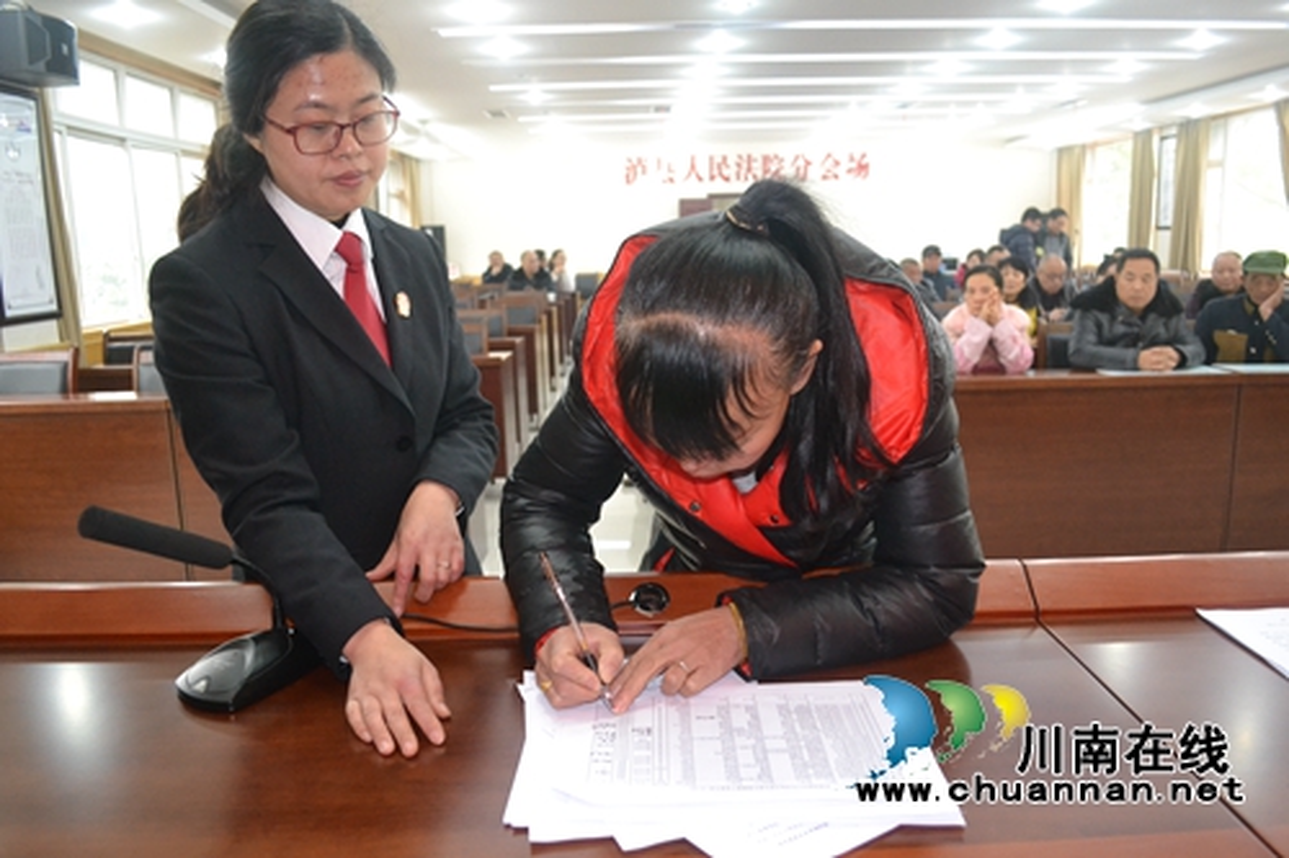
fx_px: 966
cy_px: 429
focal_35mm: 27
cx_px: 644
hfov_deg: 67.4
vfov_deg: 47.9
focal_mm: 18
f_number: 3.5
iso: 2500
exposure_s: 1/60
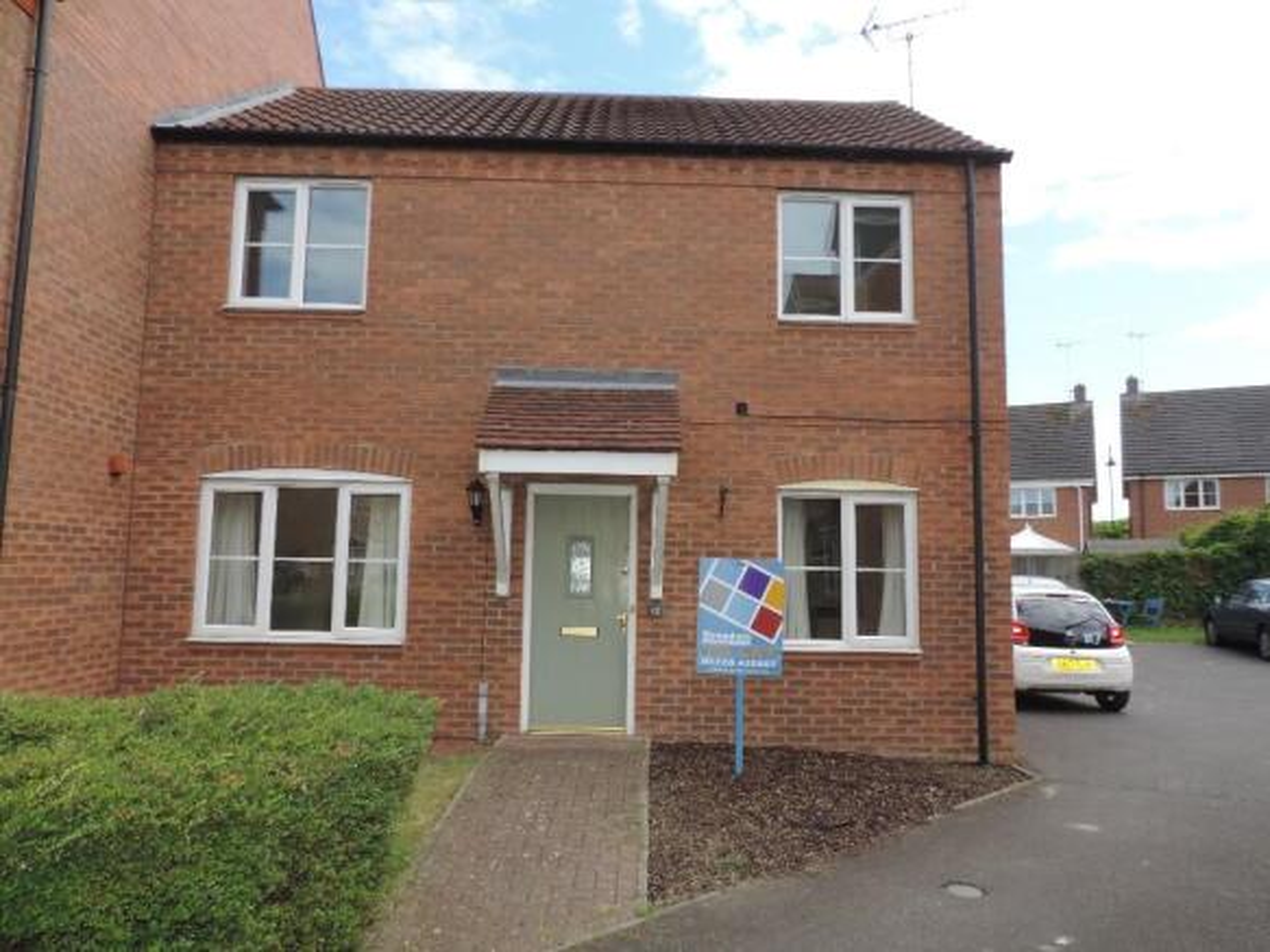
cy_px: 476
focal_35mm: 24
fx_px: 880
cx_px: 635
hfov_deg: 71.6
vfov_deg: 56.8
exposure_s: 1/1600
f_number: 3
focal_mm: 4.3
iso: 250
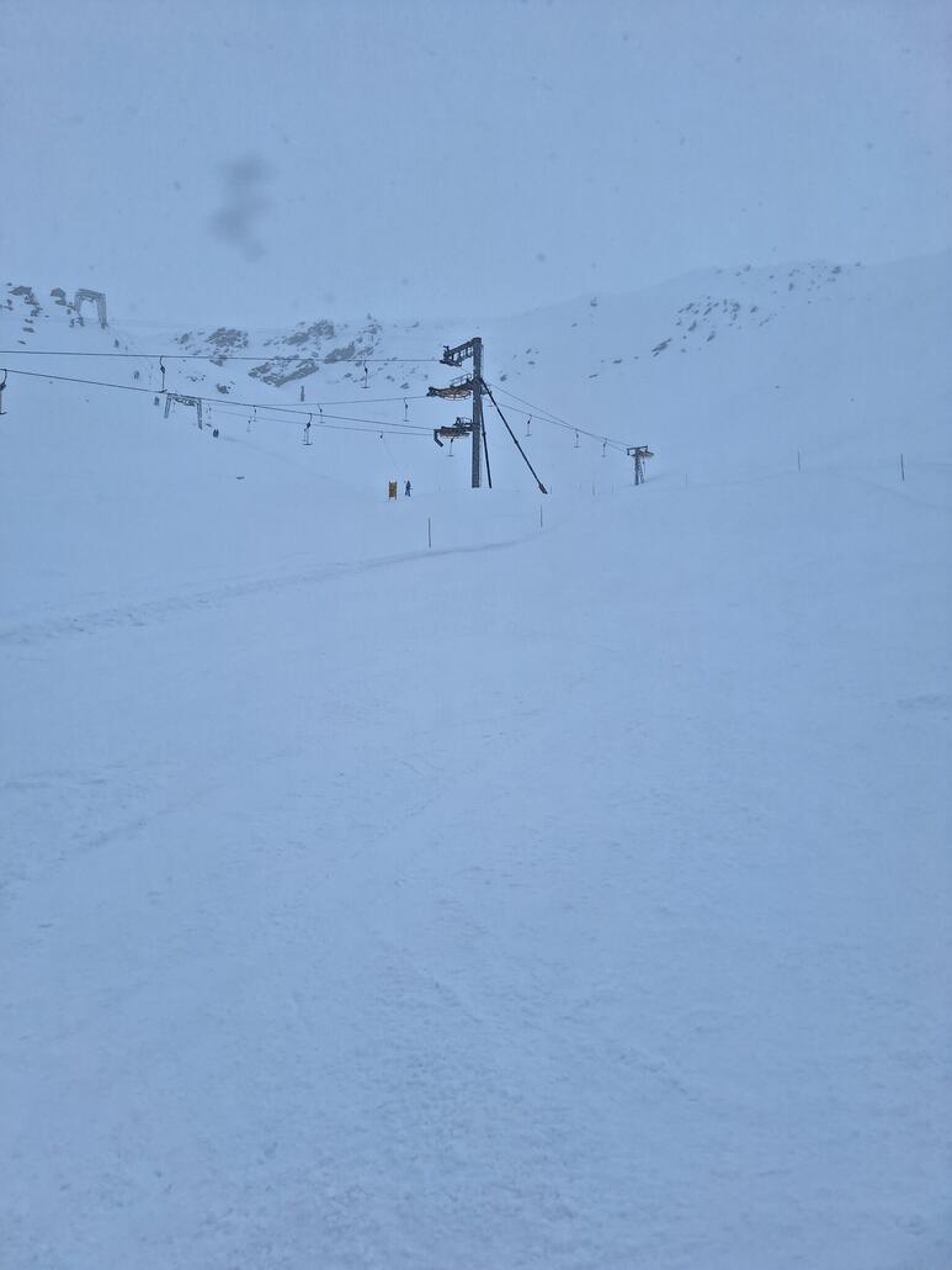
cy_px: 635
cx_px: 476
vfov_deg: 73.9
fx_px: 843
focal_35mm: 23
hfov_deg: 58.9
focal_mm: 5.54
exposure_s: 1/7874
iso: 40
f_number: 1.8
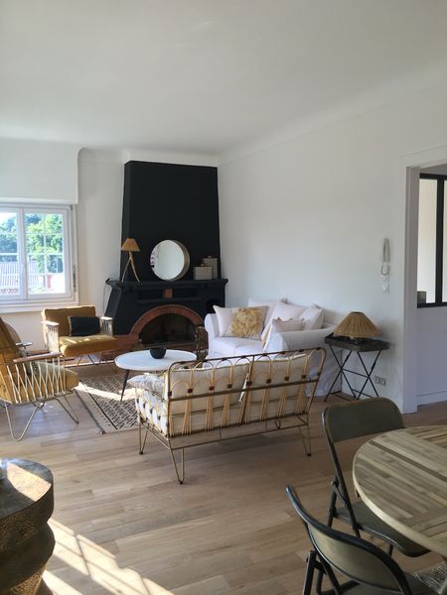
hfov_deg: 48.2
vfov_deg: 61.7
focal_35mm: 29
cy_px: 298
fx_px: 499
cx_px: 224
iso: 40
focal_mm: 4.15
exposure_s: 1/100
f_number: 2.2
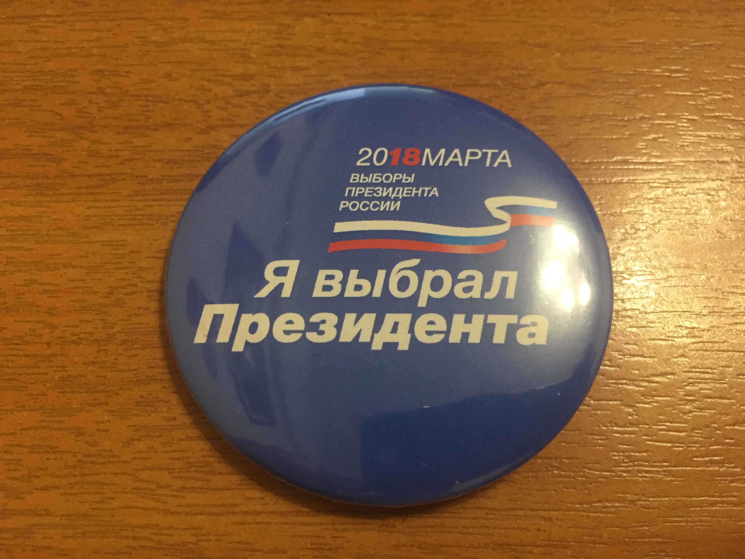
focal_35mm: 29
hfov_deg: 61.7
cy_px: 280
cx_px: 372
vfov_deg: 48.2
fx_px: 624
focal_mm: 4.15
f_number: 2.2
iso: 250
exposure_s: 1/33
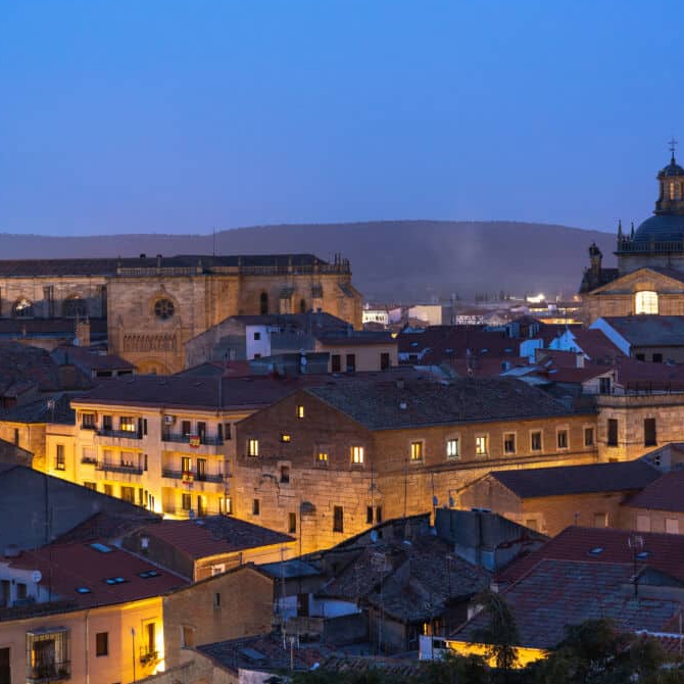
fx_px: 2034
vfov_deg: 19.1
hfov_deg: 19.1
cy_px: 337
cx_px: 320
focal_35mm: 91
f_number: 9
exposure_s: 30
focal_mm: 70
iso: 200
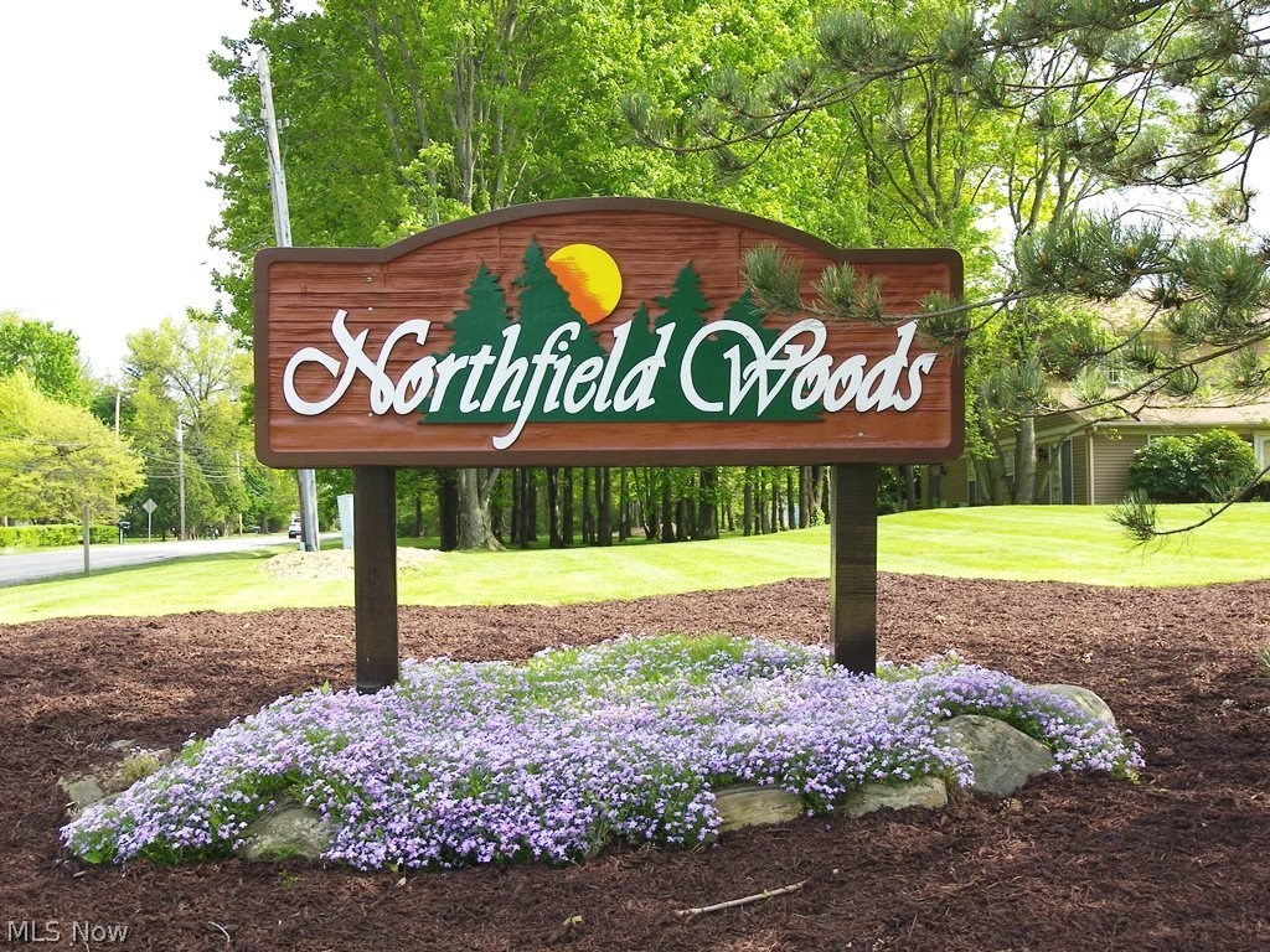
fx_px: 1834
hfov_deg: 38.2
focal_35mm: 50
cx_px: 635
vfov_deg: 29.1
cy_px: 476
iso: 50
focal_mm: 10.5
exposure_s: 1/160
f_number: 3.6
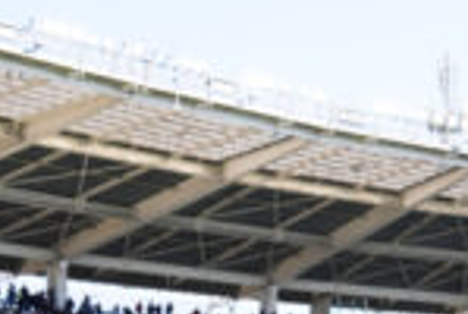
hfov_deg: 13.1
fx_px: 2006
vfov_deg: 8.9
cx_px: 484
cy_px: 367
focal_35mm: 154
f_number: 4
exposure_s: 1/2000
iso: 400
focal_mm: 59
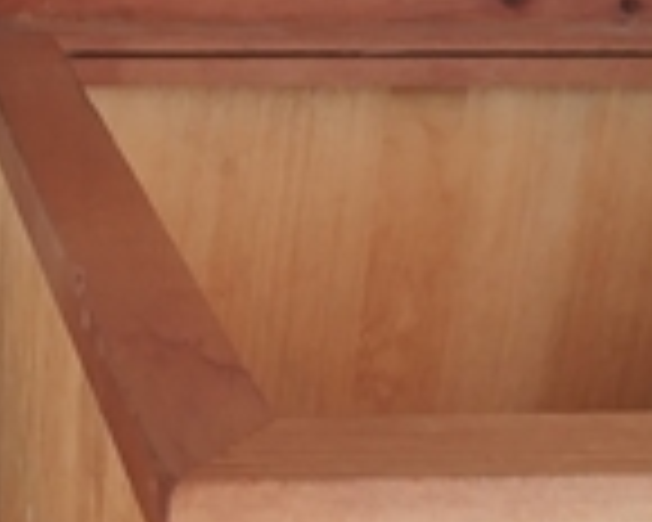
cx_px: -36
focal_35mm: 129
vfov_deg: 11.9
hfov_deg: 14.6
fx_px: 2489
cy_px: 360
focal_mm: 4.5
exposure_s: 1/33
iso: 187
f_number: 2
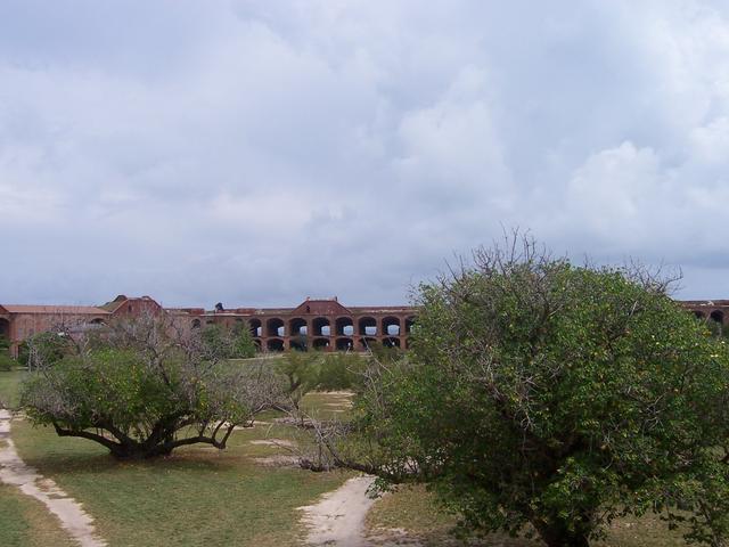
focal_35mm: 36
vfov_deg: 39.7
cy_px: 274
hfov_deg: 51.4
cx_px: 364
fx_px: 758
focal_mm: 6
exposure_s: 1/750
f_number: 4.8
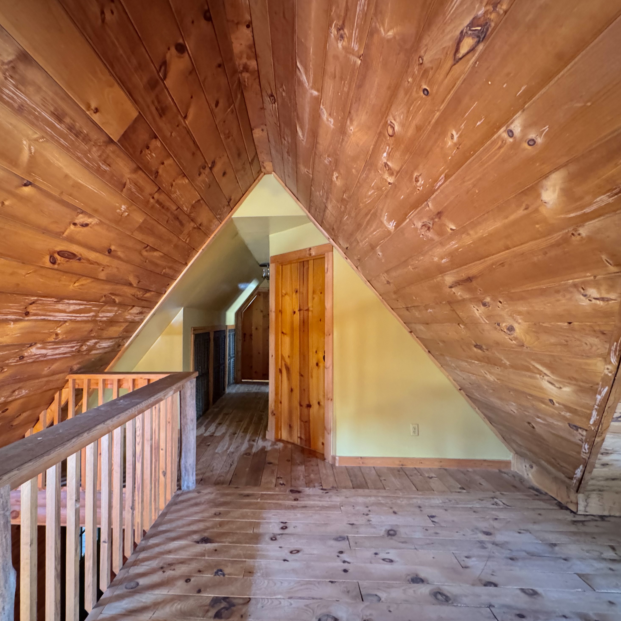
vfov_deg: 84.0
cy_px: 316
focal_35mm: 17
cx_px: 278
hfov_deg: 83.7
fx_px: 345
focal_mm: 2.22
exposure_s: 1/40
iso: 1250
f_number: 2.2
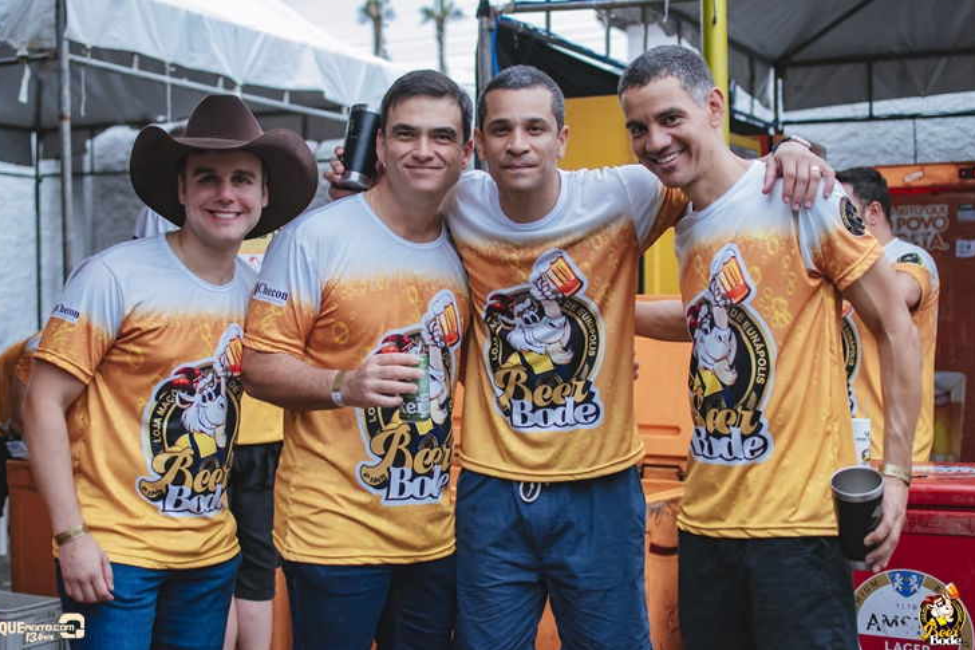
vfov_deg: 25.3
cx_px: 482
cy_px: 321
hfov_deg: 37.2
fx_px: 1449
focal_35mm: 54
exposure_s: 1/2000
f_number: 2.8
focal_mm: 35
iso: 2500
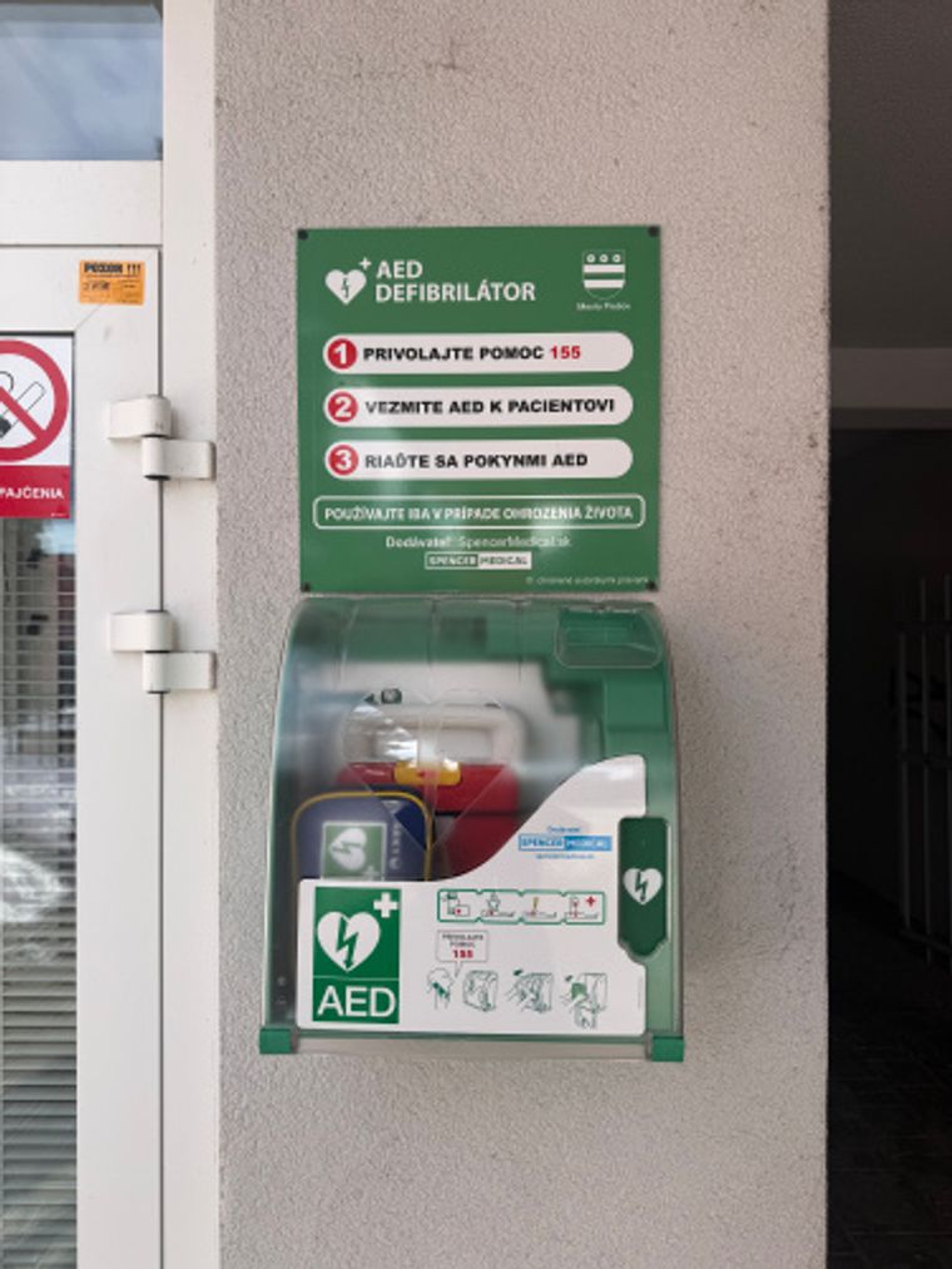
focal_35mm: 24
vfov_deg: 71.6
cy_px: 634
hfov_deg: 56.8
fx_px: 880
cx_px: 476
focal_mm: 6.76
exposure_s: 1/2169
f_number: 1.78
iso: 80
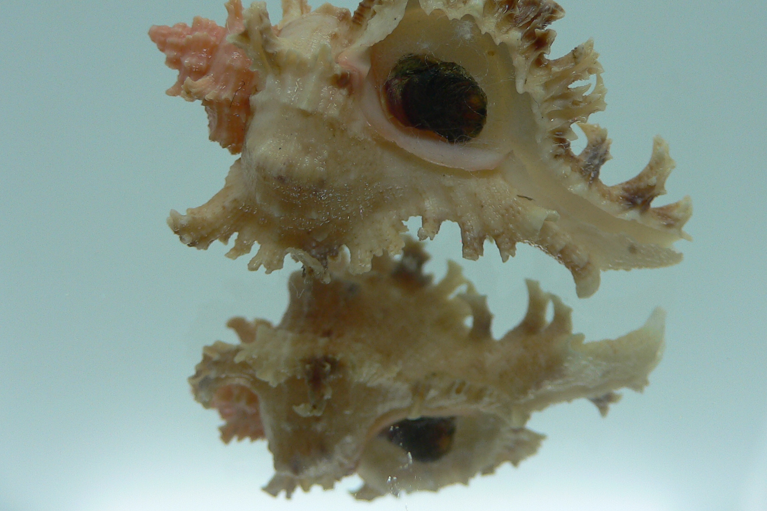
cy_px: 173
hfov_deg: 44.5
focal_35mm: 44
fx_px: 937
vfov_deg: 30.3
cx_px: 409
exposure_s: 1/60
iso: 80
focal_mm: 4.6
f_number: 2.8
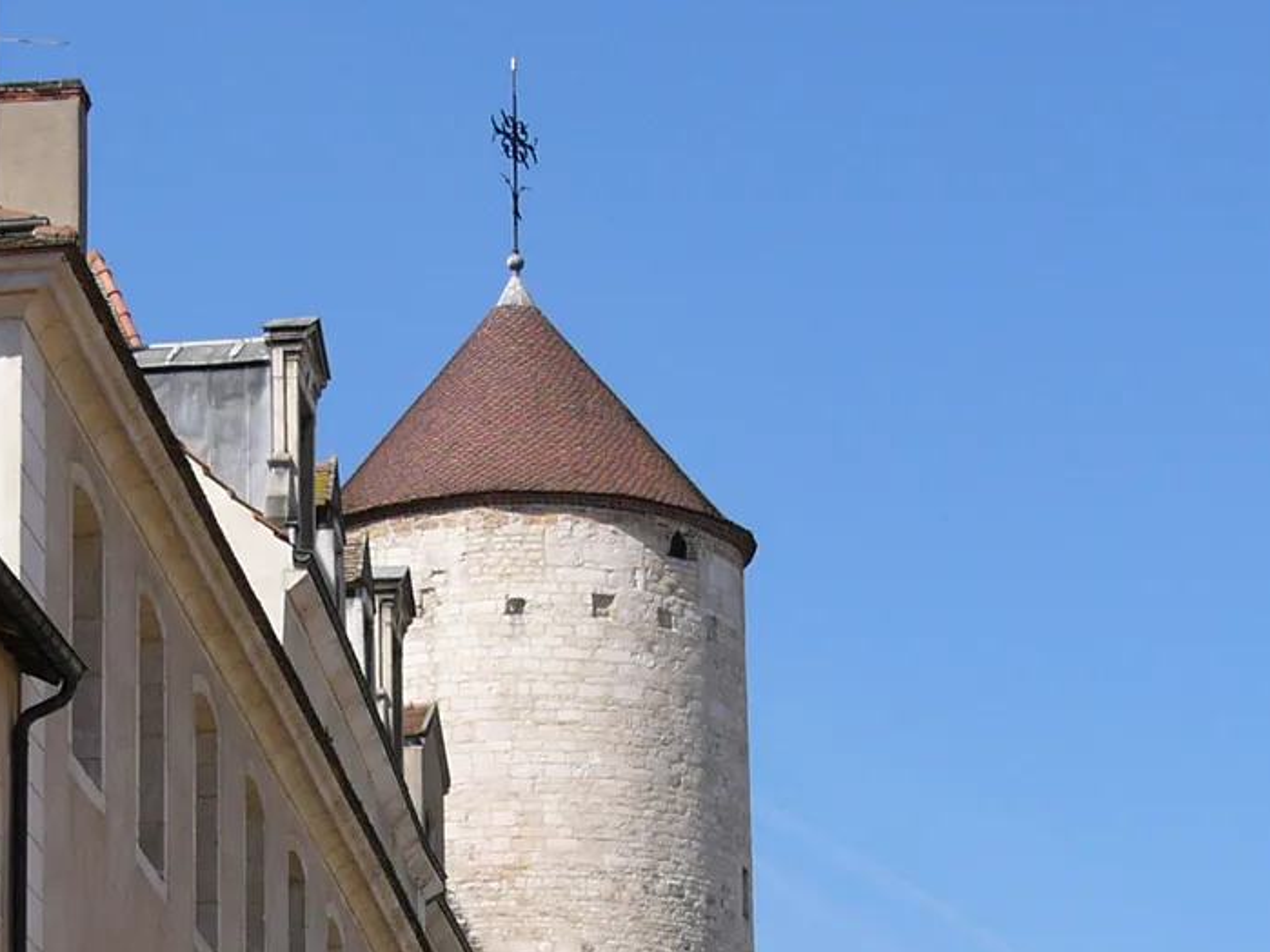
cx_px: 338
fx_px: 5209
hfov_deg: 13.9
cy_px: 652
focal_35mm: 142
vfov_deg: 10.4
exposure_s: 1/400
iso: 50
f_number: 5.2
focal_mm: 10.4
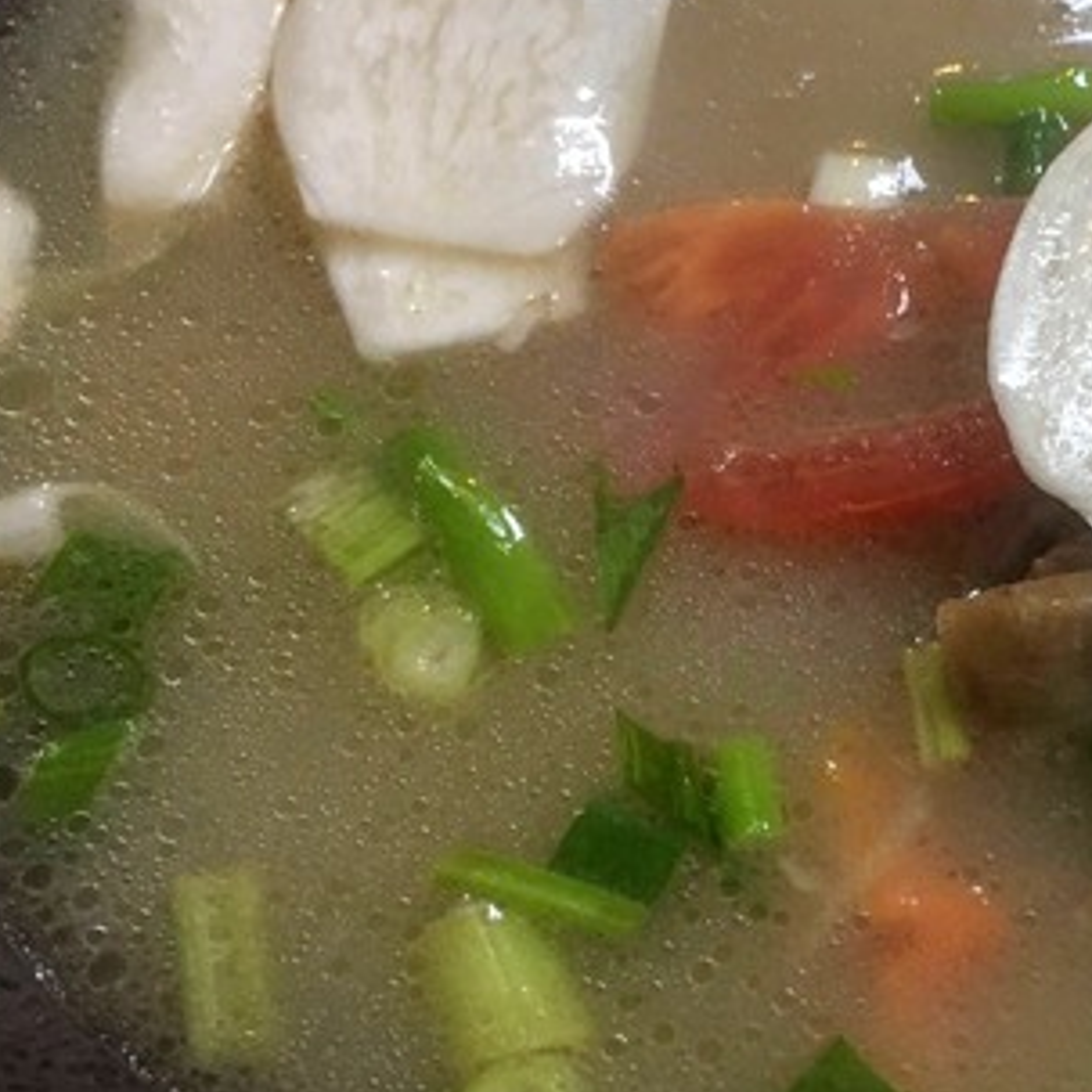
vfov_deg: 28.1
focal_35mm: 61
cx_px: 1132
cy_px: 465
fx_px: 2177
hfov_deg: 26.4
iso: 100
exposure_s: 1/30
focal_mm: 4.15
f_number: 2.2
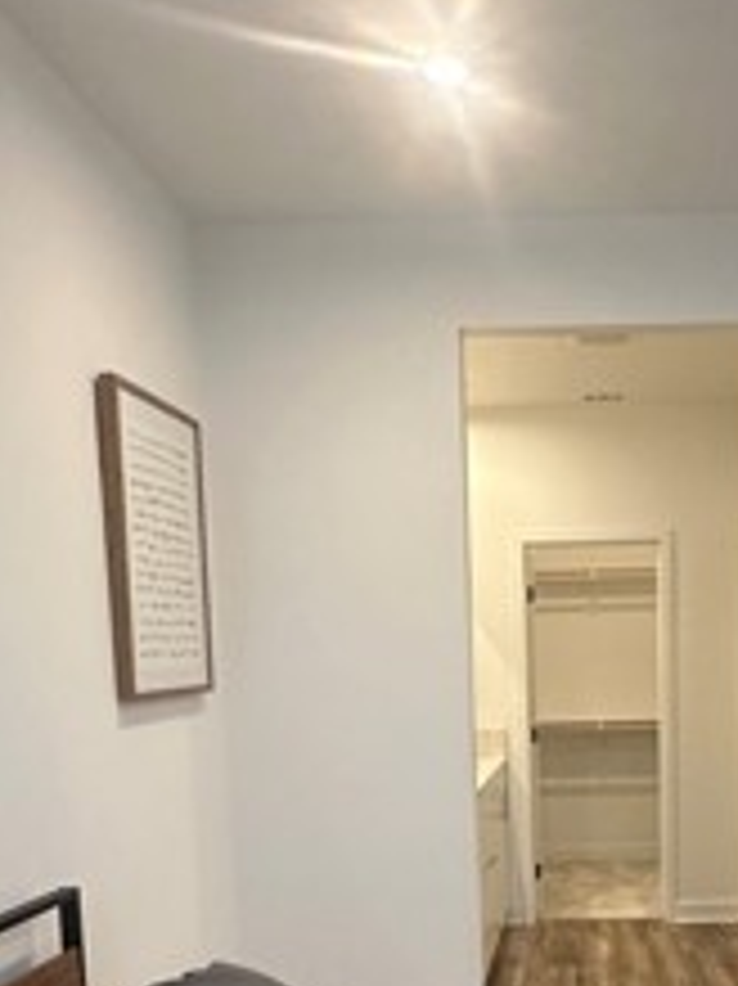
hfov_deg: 34.2
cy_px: 801
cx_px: 572
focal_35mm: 41
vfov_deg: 43.5
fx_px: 1167
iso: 250
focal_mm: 2.22
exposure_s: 1/120
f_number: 2.2
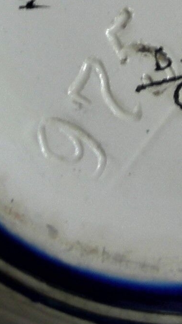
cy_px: -67
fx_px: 2392
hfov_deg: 4.3
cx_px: 208
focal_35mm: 279
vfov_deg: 7.7
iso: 64
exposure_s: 1/12.5
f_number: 3.5
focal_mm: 13.7
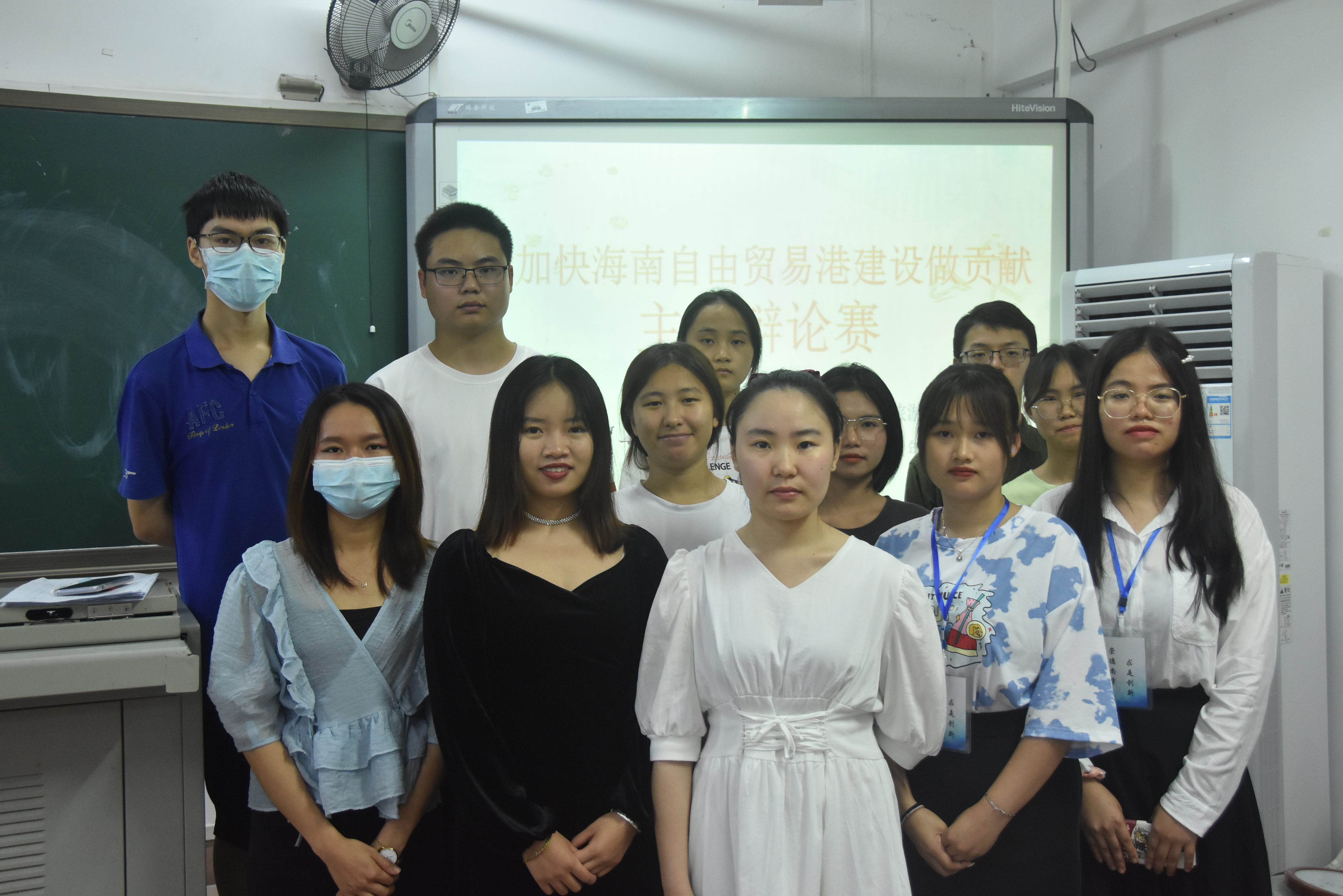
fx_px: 1455
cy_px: 448
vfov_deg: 34.2
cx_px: 672
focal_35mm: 39
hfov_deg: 49.5
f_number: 4.8
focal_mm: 26
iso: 1600
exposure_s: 1/90
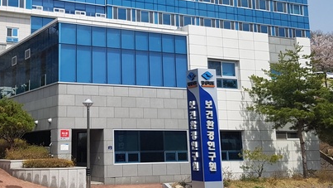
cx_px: 121
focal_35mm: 45
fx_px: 397
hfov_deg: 45.0
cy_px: 31
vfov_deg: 26.0
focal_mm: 4.2
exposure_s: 1/3824
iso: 50
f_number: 1.7
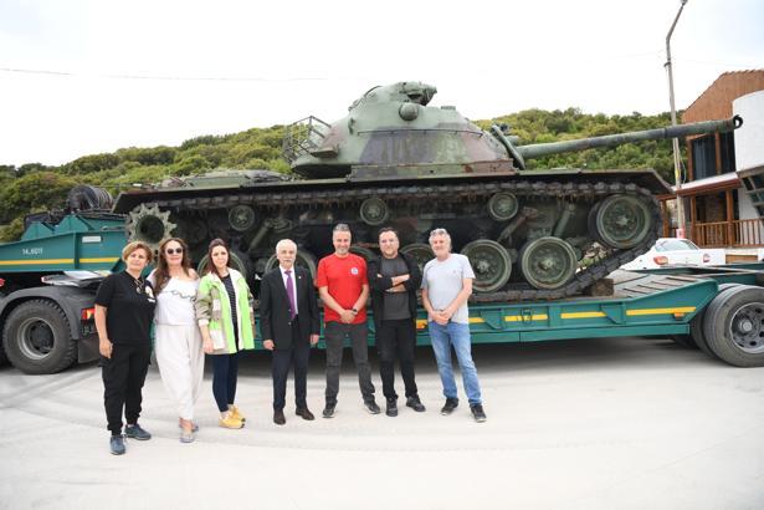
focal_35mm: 24
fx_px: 509
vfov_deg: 53.1
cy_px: 255
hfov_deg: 73.7
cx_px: 382
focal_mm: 24
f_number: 2.8
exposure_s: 1/640
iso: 140
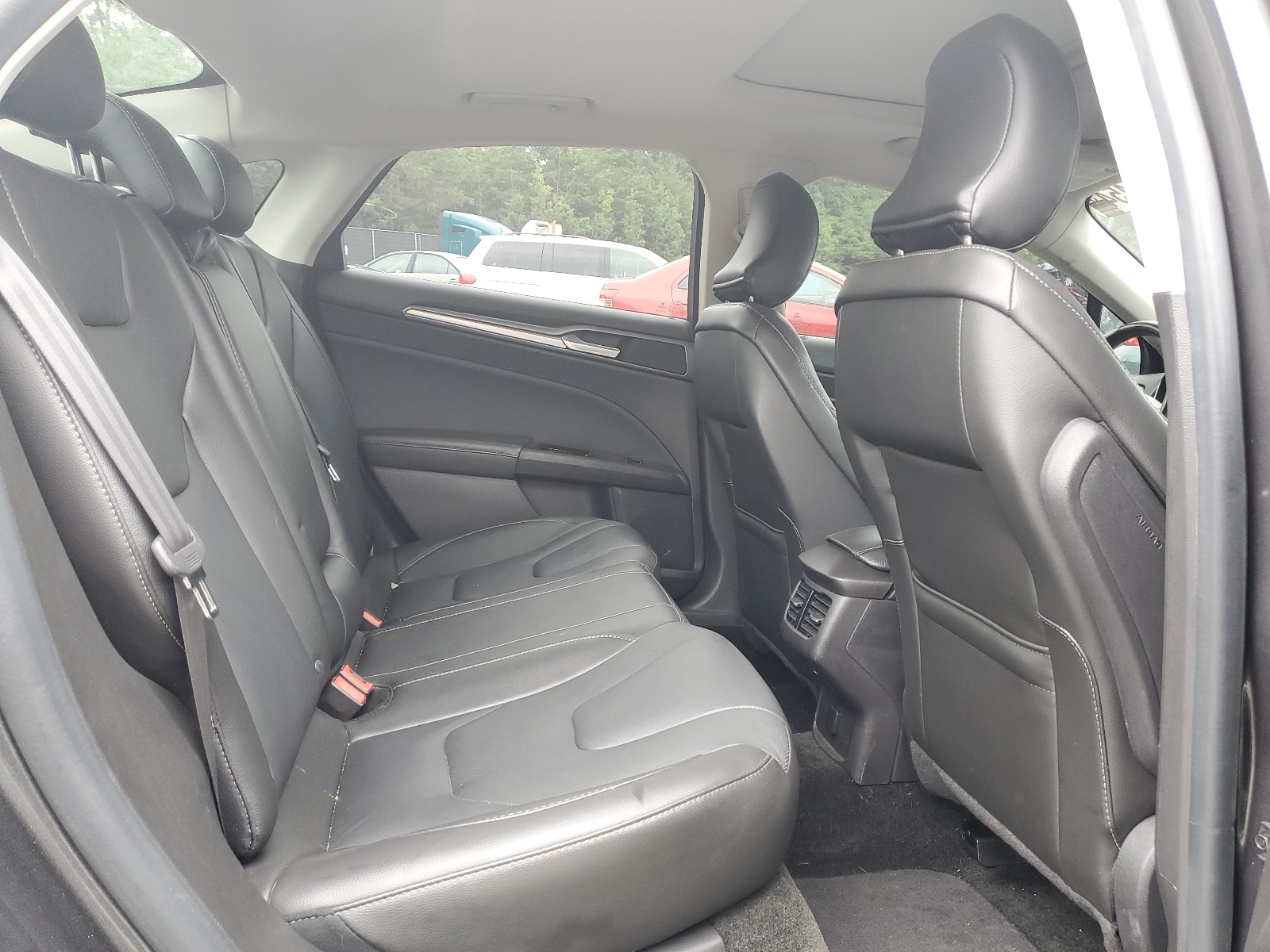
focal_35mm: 26
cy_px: 476
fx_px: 954
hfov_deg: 67.3
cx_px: 635
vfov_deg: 53.1
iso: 66
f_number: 1.5
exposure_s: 1/60.2
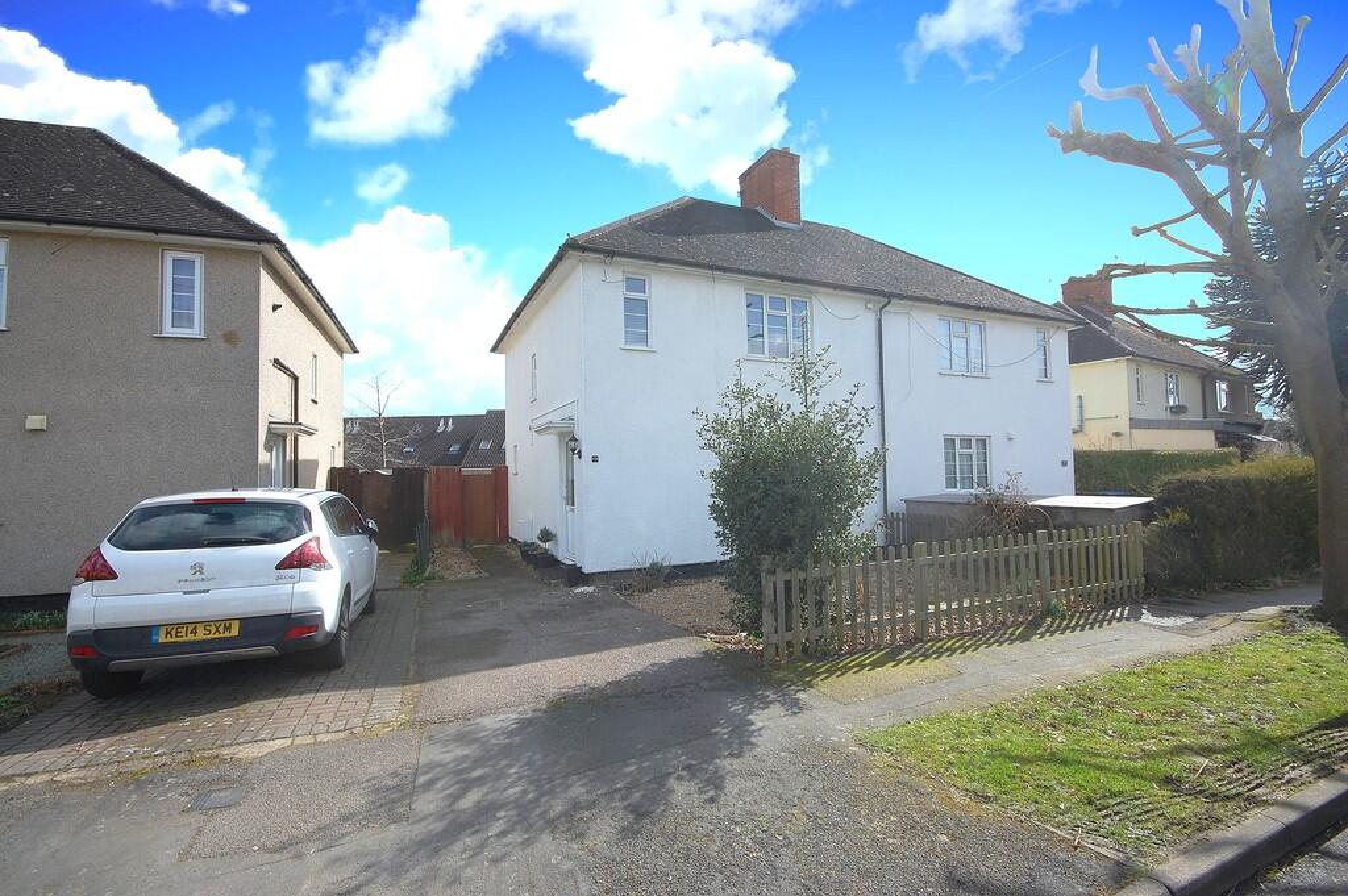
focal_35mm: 15
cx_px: 674
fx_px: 561
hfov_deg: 100.4
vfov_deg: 77.2
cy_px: 448
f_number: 9
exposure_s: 1/320
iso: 200
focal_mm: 10
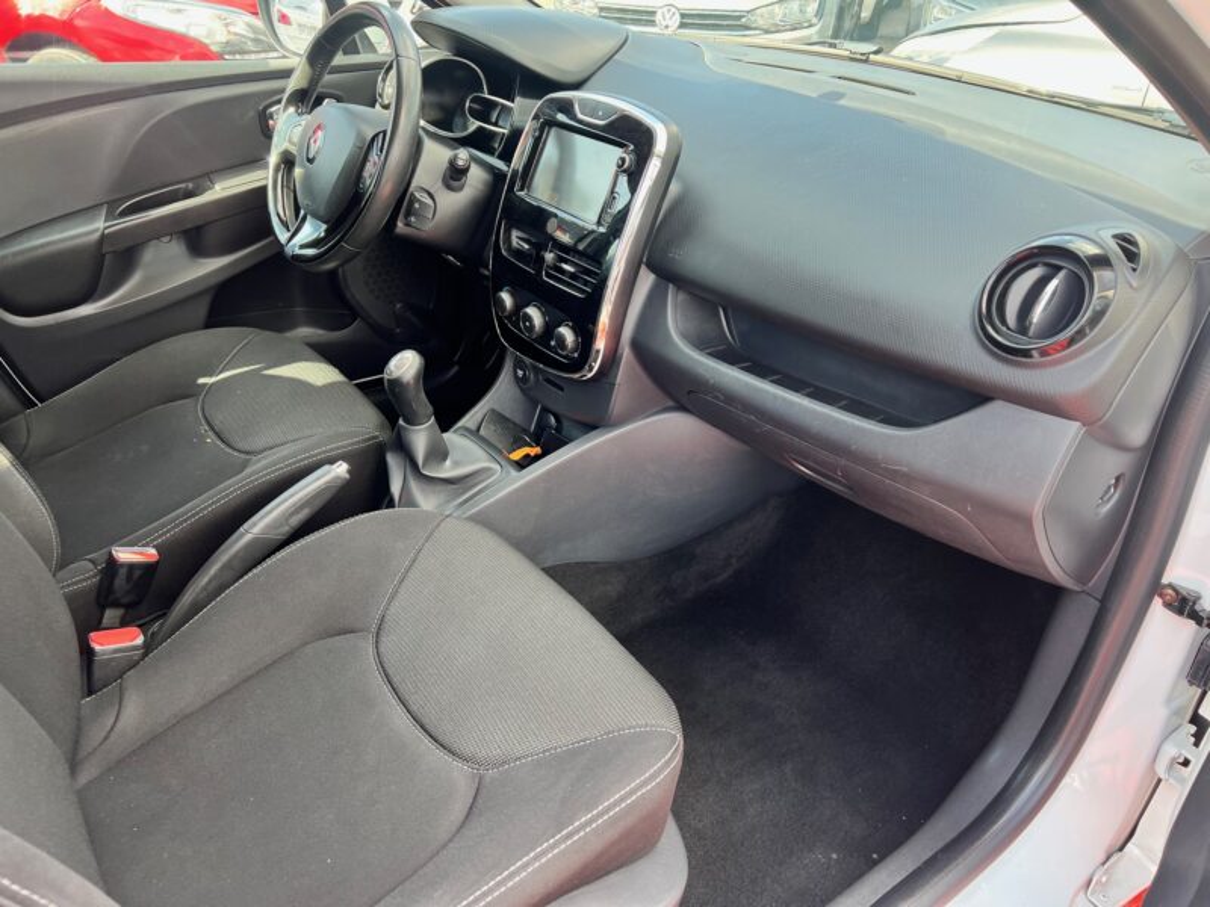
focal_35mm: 26
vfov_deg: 53.1
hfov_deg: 67.3
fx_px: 909
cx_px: 605
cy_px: 454
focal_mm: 5.7
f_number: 1.5
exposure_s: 1/152
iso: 64
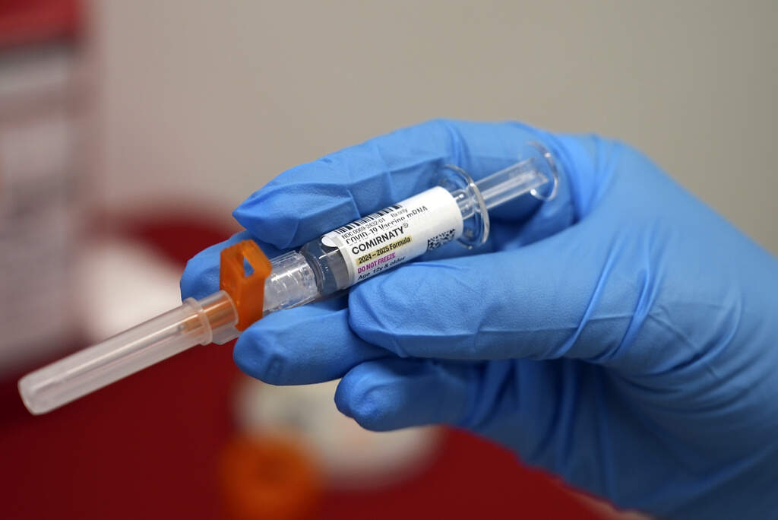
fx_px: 1514
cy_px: 260
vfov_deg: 19.5
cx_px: 389
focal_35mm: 70
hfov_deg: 28.8
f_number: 5.6
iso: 1600
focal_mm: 70
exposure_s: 1/200
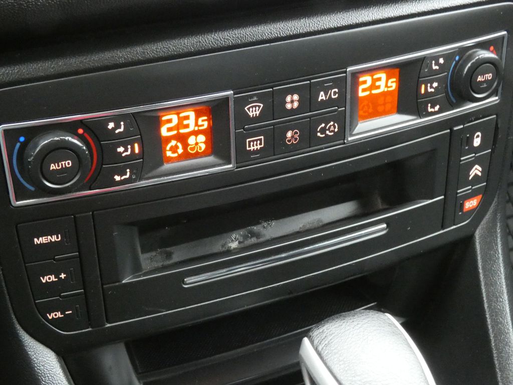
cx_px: 256
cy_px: 192
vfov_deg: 26.6
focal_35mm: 55
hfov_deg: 34.9
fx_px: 815
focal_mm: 9.9
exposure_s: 1/6
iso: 1600
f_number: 5.6
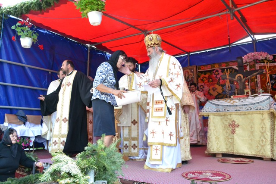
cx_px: 138
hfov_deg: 61.9
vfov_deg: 43.6
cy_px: 92
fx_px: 230
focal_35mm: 30
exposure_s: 1/800
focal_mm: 20
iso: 3200
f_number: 7.1
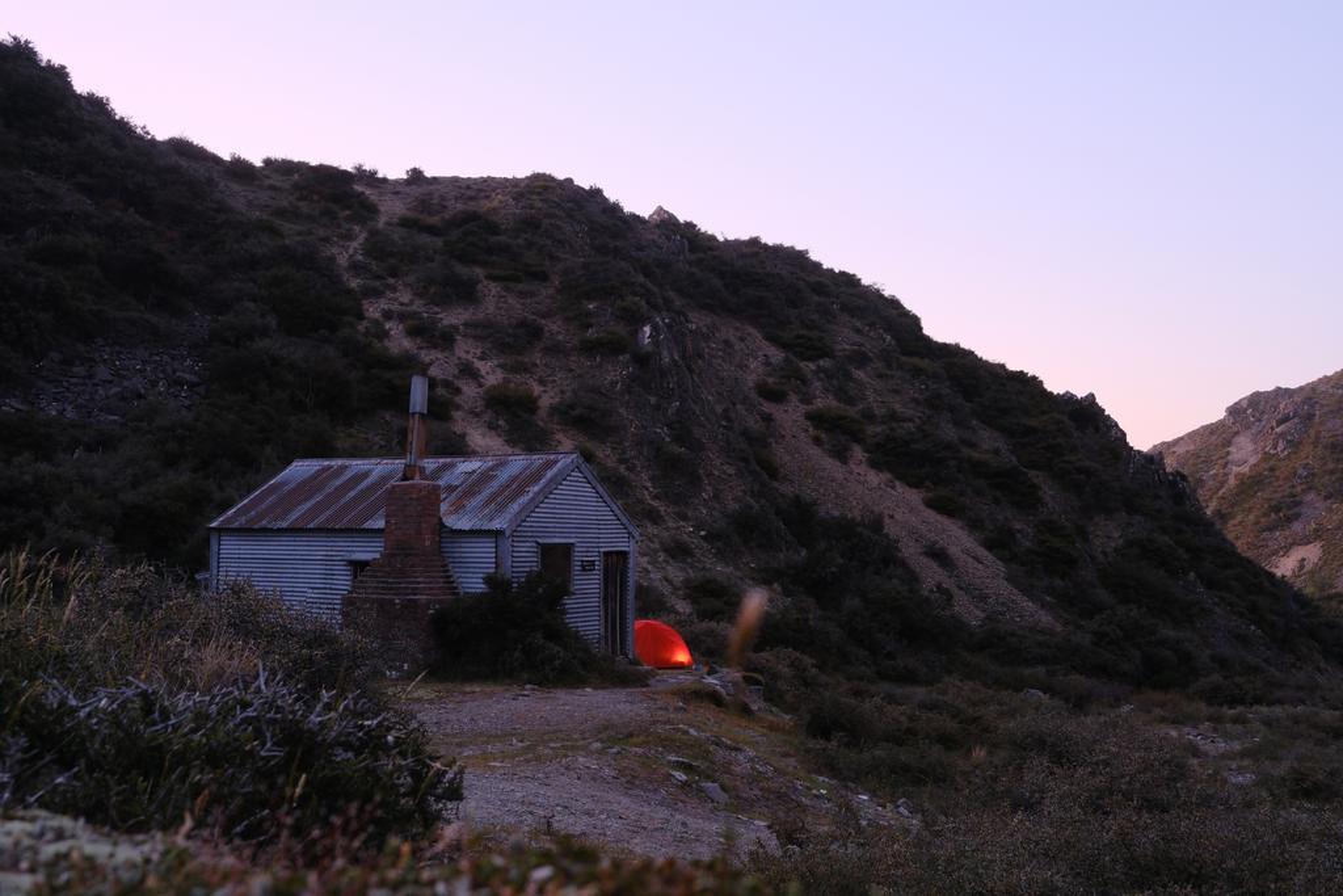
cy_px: 448
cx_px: 672
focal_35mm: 35
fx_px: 1306
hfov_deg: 54.4
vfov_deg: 37.9
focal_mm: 23
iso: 640
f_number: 8
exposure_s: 3
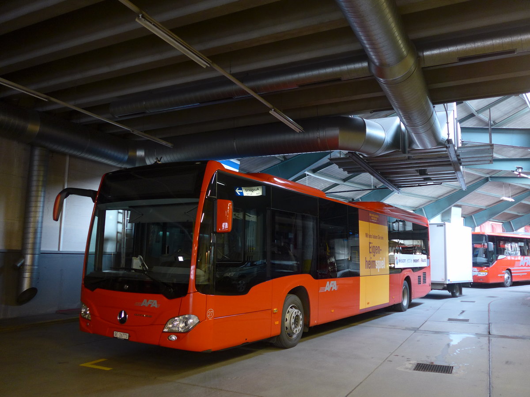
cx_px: 265
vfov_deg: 48.2
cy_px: 198
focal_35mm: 29
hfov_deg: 61.7
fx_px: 444
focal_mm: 6
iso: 400
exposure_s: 1/15
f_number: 2
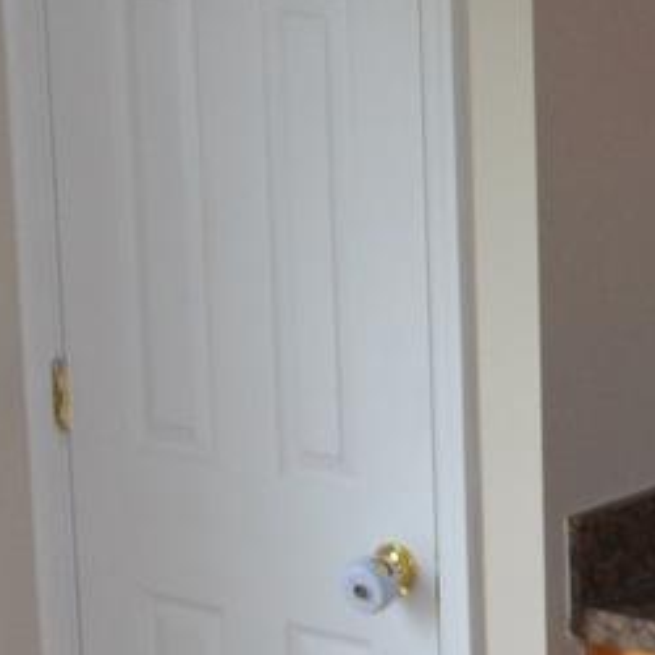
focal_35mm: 250
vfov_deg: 6.8
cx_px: 157
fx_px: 5352
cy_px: 1347
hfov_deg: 7.0
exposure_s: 1/60
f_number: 4
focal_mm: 24
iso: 800
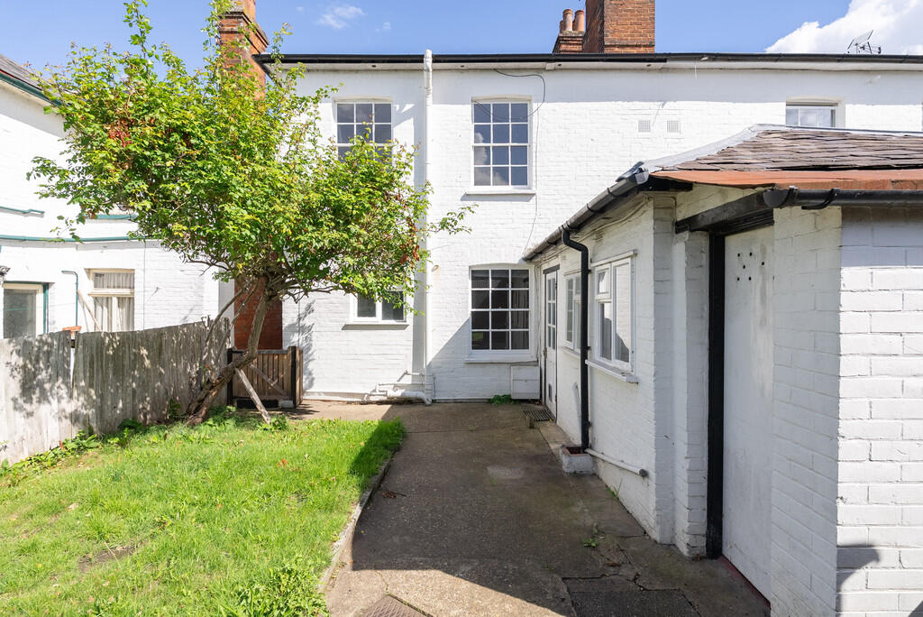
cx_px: 462
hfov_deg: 91.6
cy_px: 308
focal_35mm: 18
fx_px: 449
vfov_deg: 69.0
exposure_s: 1/1000
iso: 500
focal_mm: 17.5
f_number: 7.1
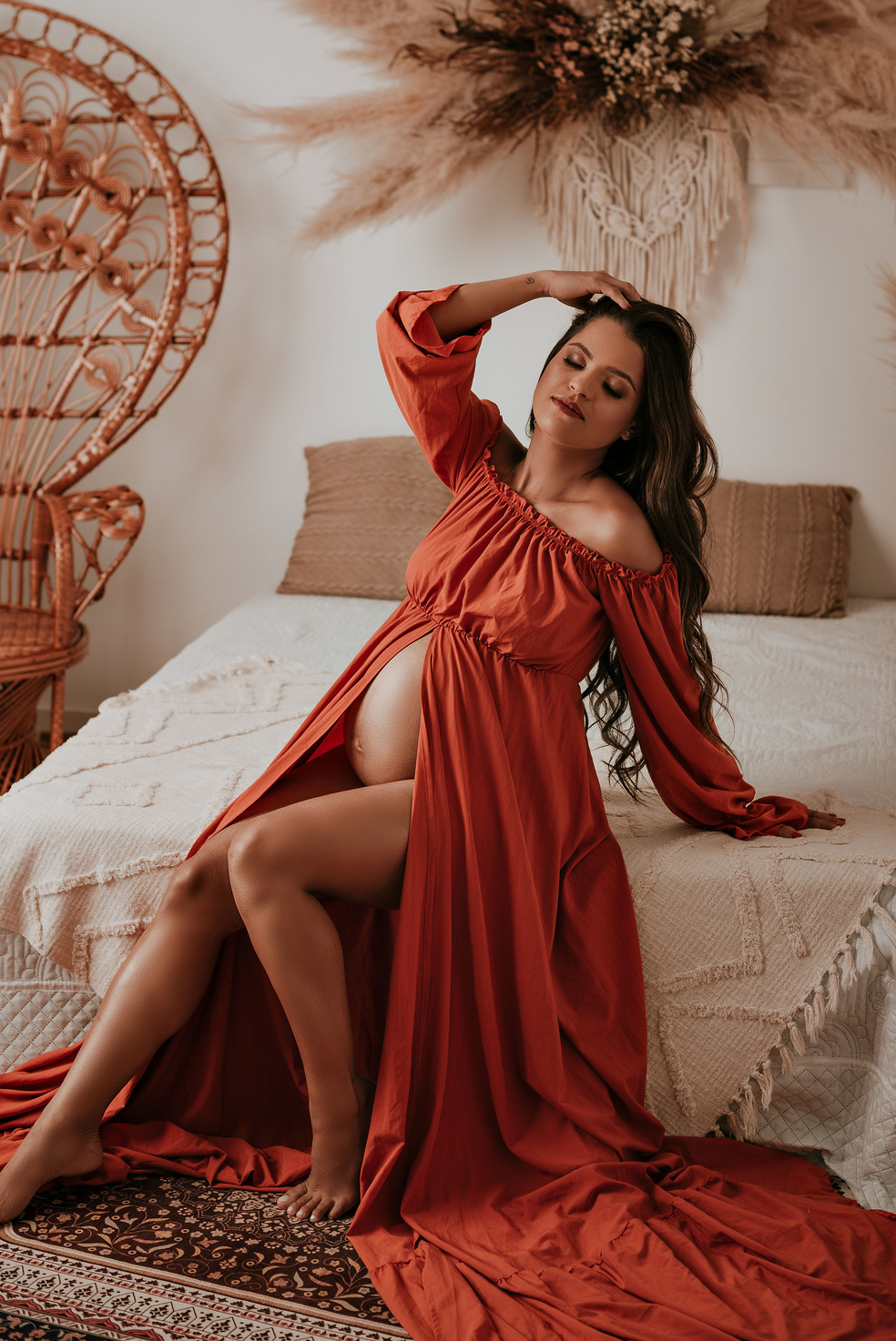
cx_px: 471
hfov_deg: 22.3
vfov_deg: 32.8
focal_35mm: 61
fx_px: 2275
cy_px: 528
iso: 125
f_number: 3.5
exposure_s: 1/200
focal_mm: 50
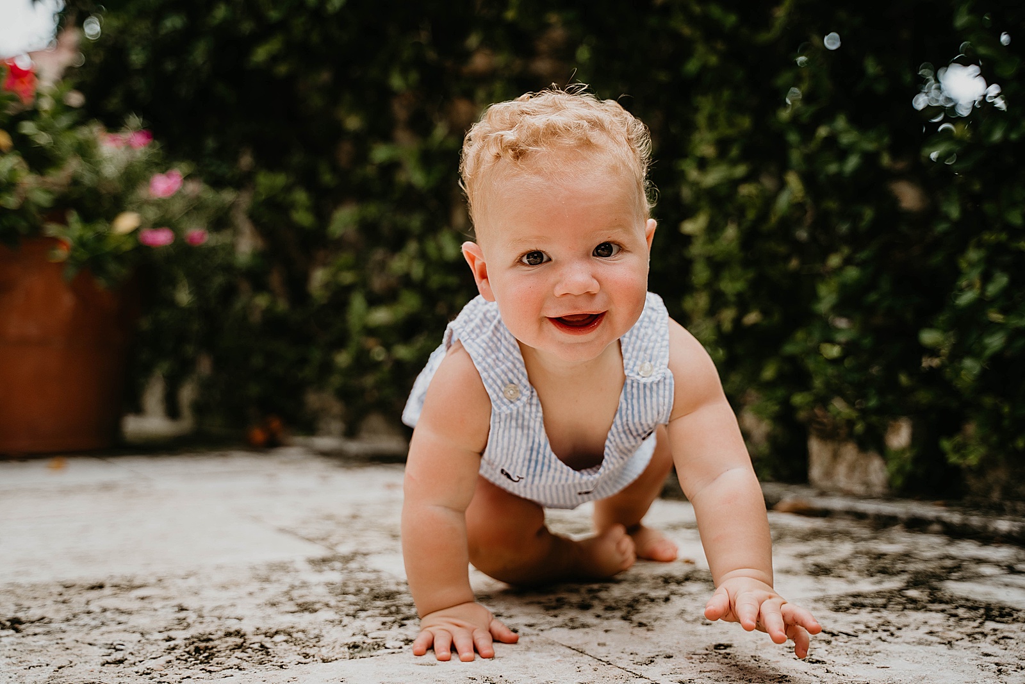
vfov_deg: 31.2
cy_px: 342
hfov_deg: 45.4
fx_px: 1224
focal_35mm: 43
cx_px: 512
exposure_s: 1/500
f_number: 2.8
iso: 125
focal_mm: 43
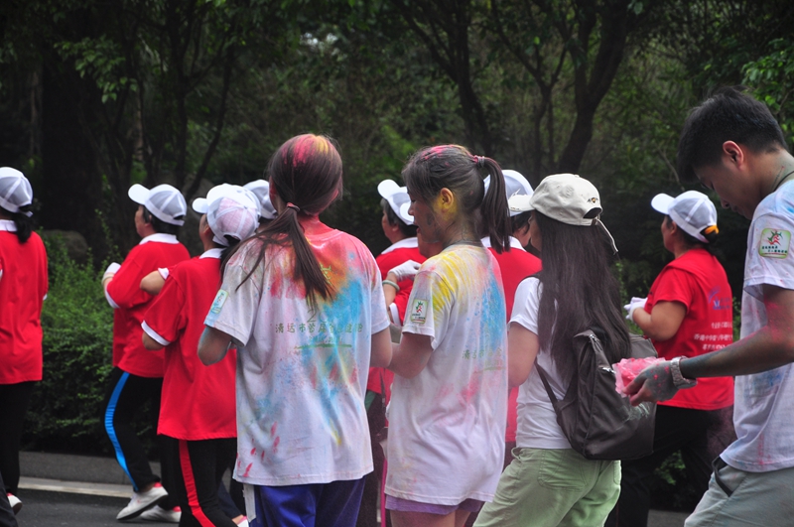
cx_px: 397
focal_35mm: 158
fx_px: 3469
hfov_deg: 13.1
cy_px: 264
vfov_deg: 8.7
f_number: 7.1
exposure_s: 1/500
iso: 250
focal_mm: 105
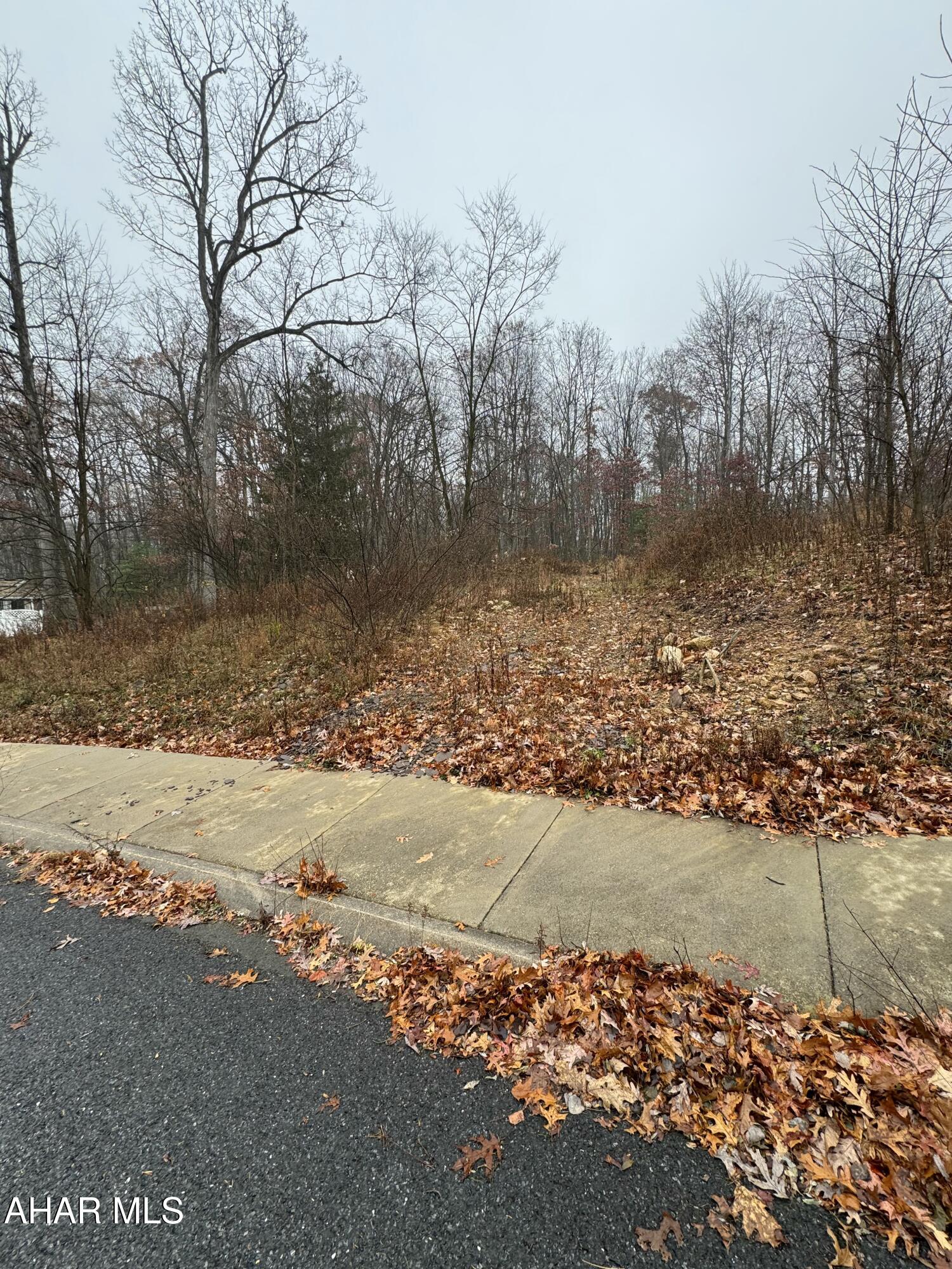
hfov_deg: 85.7
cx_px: 476
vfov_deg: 102.1
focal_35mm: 14
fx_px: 513
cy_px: 634
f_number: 2.2
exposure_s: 1/142
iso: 40
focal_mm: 2.22
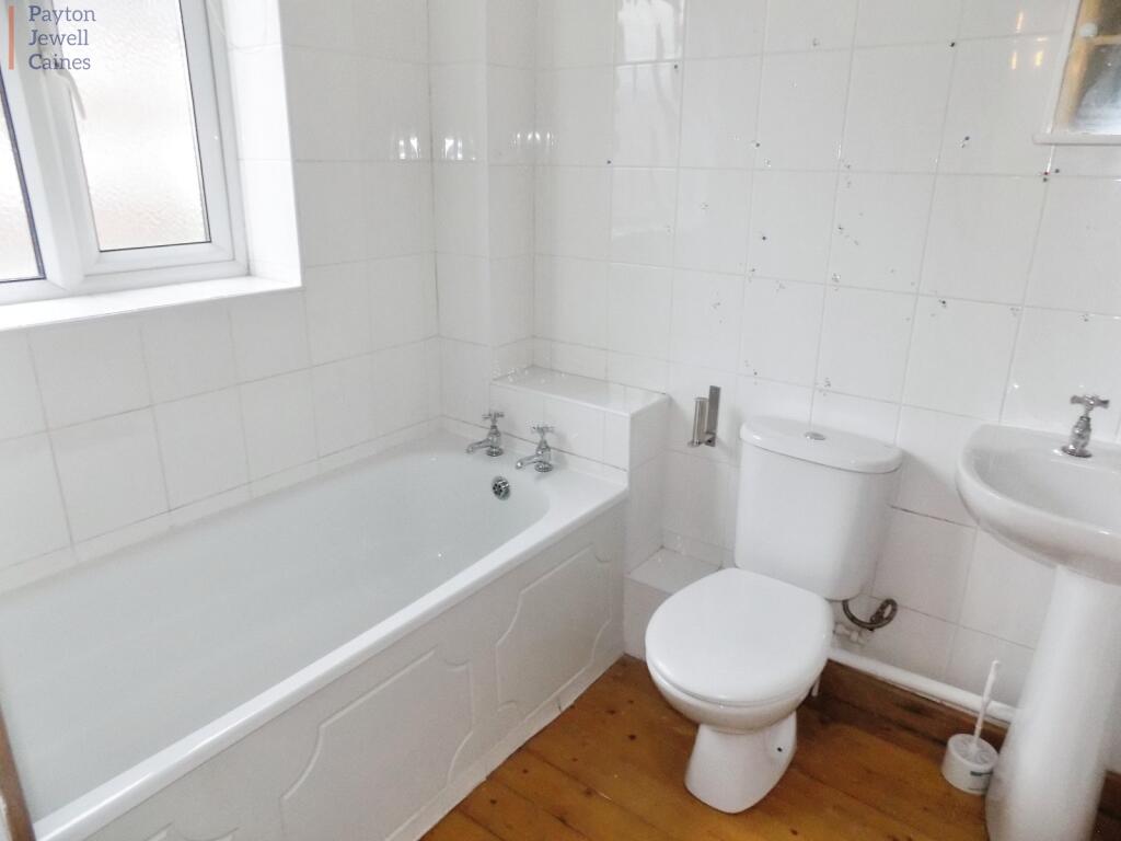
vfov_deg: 58.9
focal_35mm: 23
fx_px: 745
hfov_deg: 73.9
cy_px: 420
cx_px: 560
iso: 360
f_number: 3.1
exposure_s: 1/30
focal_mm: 4
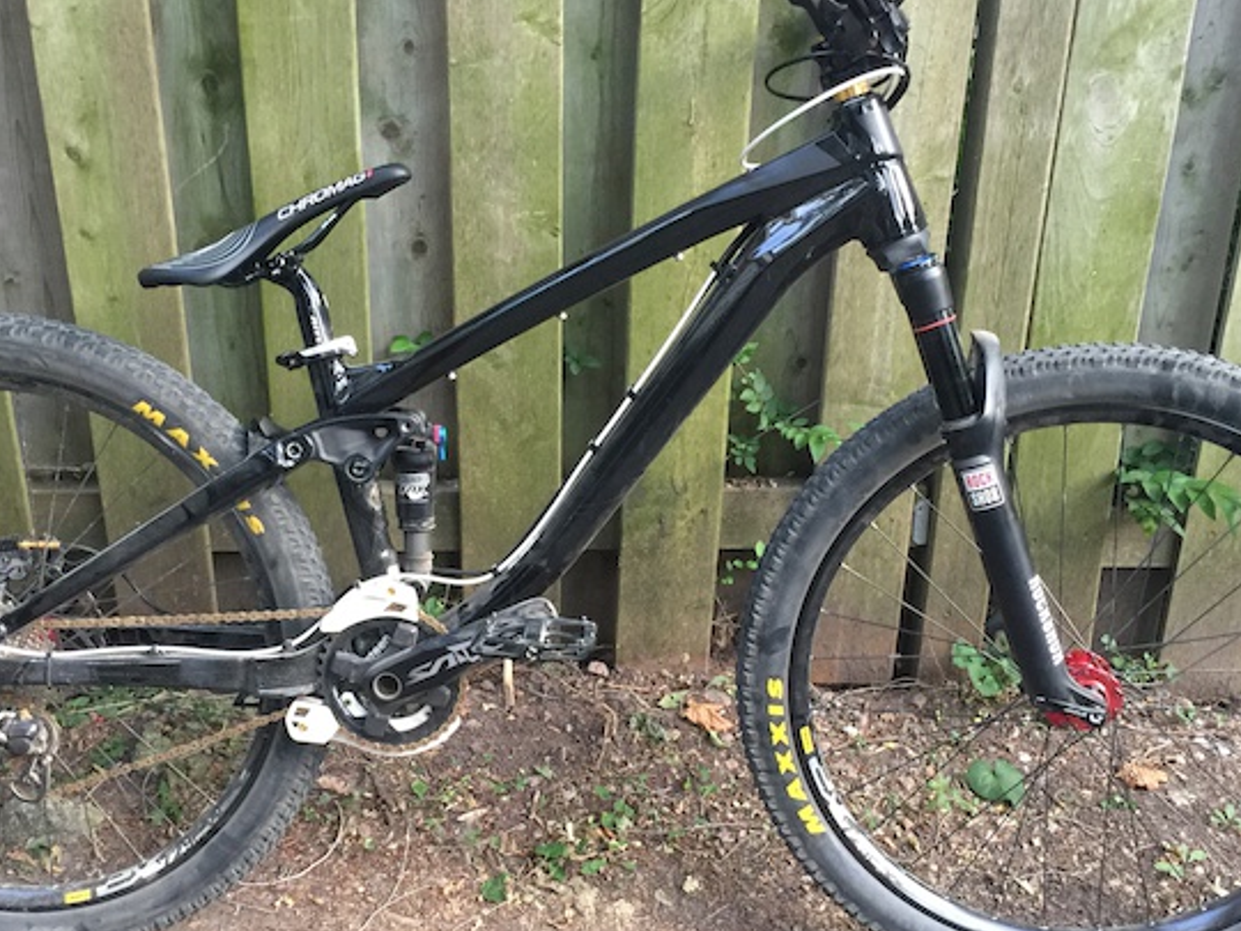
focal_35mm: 43
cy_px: 570
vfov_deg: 33.5
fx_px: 1542
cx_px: 549
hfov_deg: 43.8
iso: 80
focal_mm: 4.15
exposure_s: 1/15
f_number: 2.2
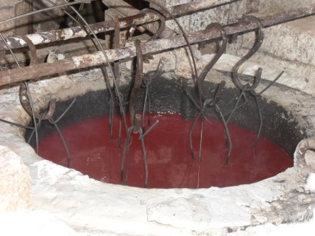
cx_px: 158
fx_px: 701
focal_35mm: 77
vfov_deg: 19.1
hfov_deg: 25.3
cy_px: 118
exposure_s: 1/60
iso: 200
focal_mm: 13.6
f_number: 5
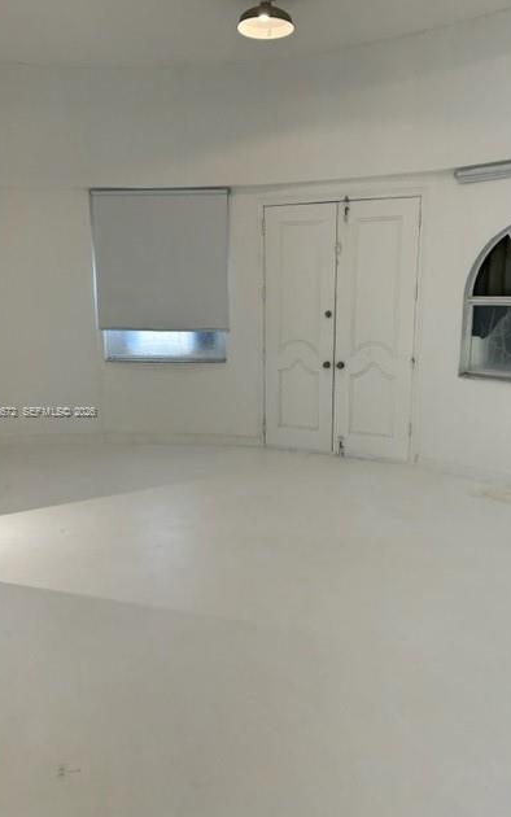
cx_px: 278
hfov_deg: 44.5
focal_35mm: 28
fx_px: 624
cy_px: 412
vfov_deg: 66.5
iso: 80
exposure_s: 1/120
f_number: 1.5
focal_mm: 5.7
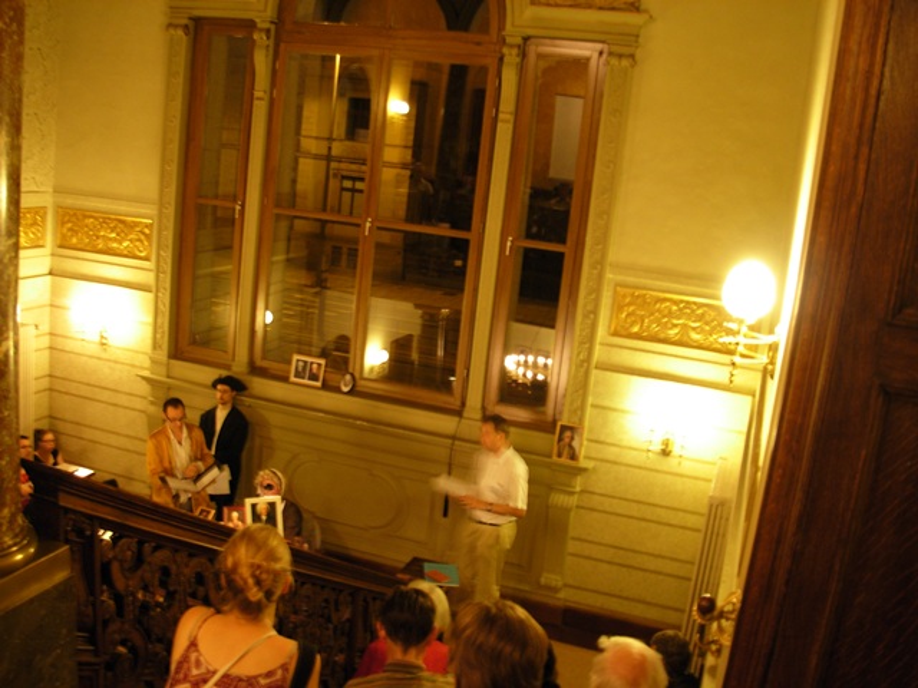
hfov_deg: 49.0
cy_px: 344
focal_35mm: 38
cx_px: 459
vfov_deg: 37.7
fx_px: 1008
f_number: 2.9
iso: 145
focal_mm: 6.3
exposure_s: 1/4
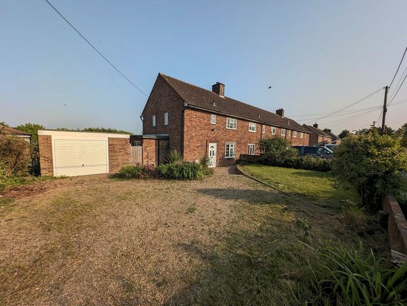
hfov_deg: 110.4
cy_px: 153
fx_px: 141
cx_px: 204
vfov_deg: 94.7
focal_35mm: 12
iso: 43
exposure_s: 1/2825
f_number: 1.95
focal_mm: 2.23
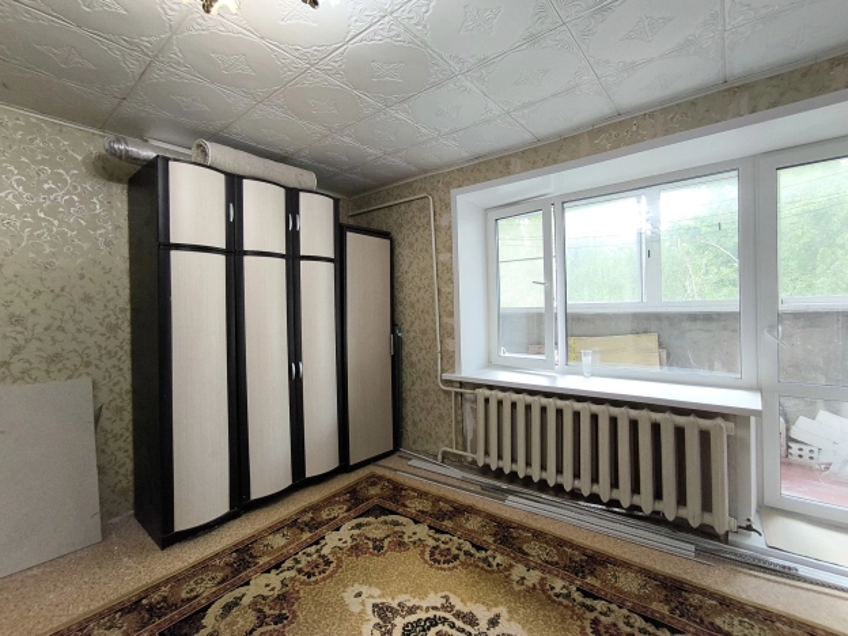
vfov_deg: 78.1
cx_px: 424
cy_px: 318
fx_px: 392
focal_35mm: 16
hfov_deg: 94.5
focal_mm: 1.65
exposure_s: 1/50
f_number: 2.2
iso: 125
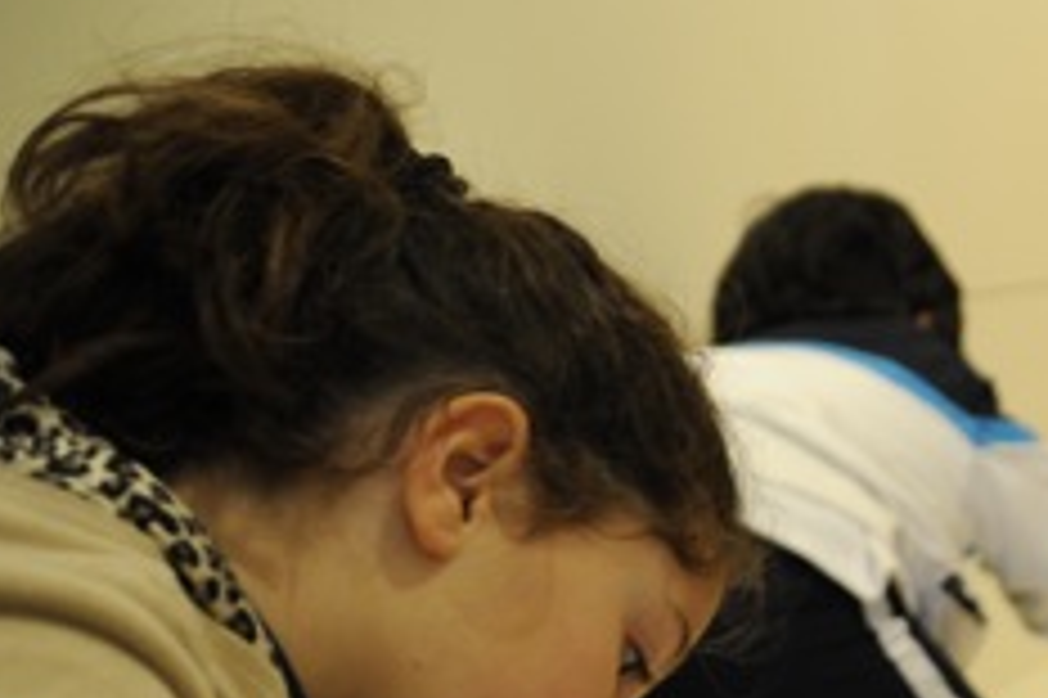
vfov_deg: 13.5
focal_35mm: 96
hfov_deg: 17.9
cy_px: 1018
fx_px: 2793
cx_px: 1759
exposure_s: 1/80
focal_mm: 28
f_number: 2.8
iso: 800
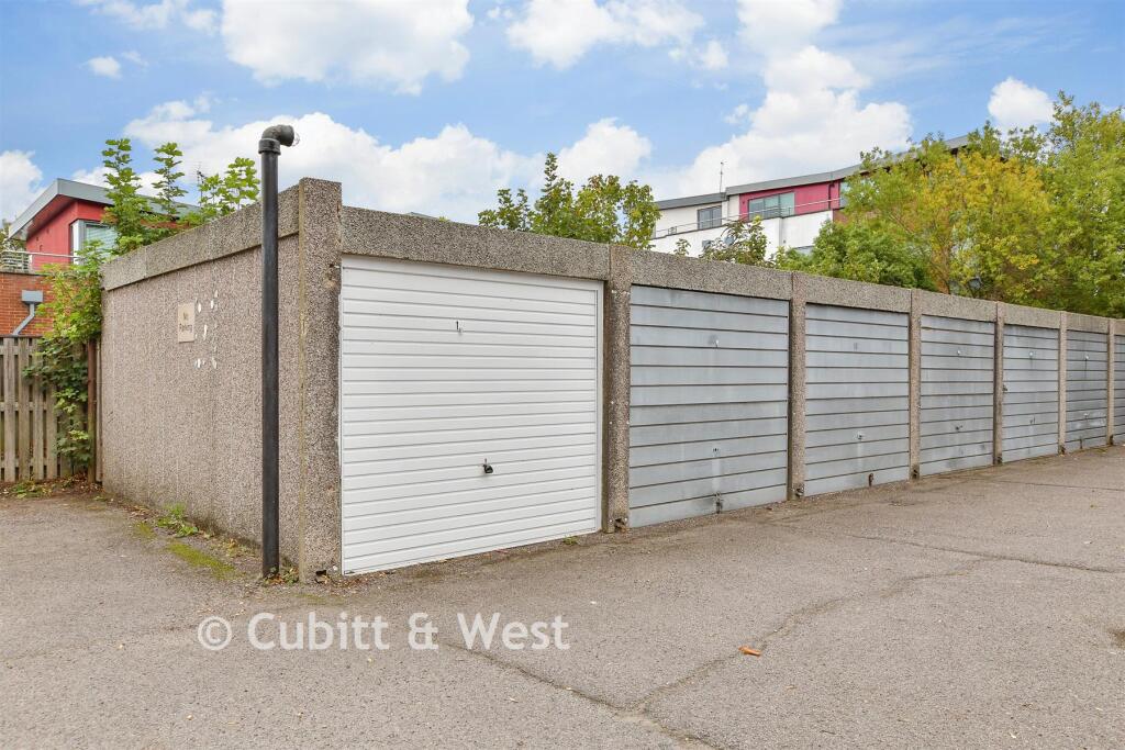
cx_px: 562
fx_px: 844
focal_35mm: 27
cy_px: 375
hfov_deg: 67.4
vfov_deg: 47.9
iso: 160
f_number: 8
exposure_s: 1/125
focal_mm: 18
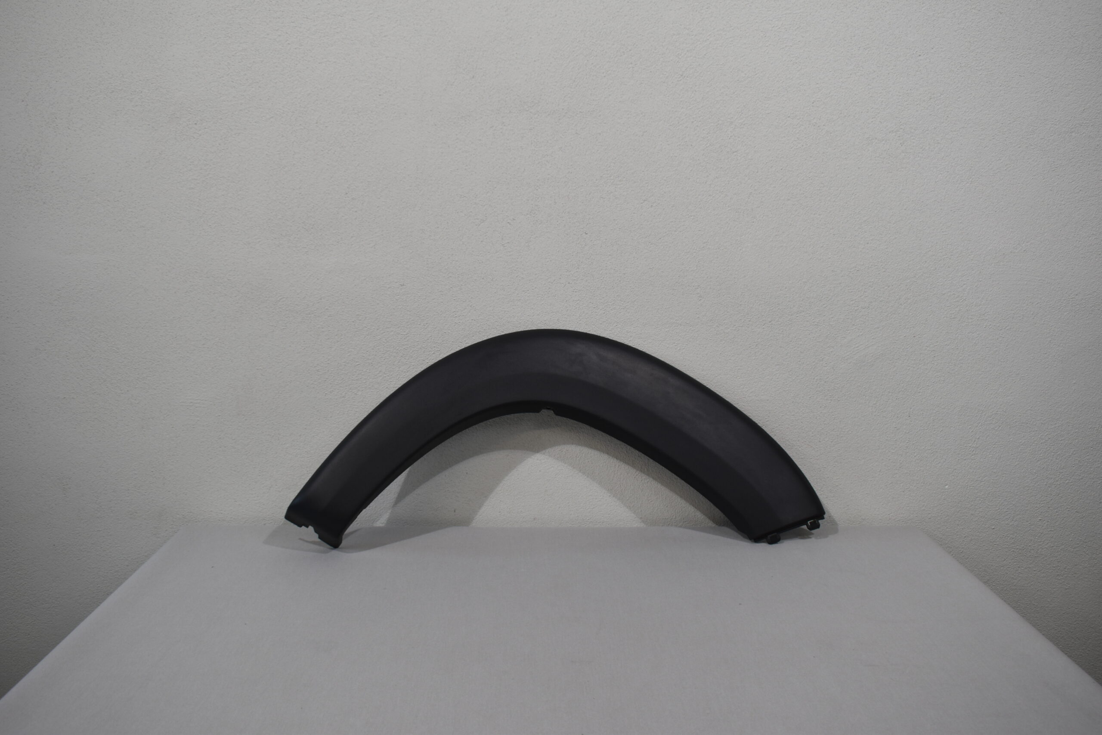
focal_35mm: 33
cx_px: 551
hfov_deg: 57.2
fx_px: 1010
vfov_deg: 40.0
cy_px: 368
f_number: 5.6
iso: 280
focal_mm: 22
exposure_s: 1/125
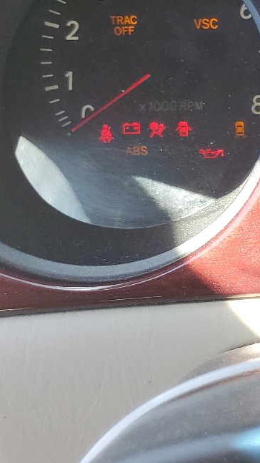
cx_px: 514
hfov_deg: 14.4
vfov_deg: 29.2
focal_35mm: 70
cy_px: 69
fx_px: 858
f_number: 1.5
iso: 50
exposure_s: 1/182
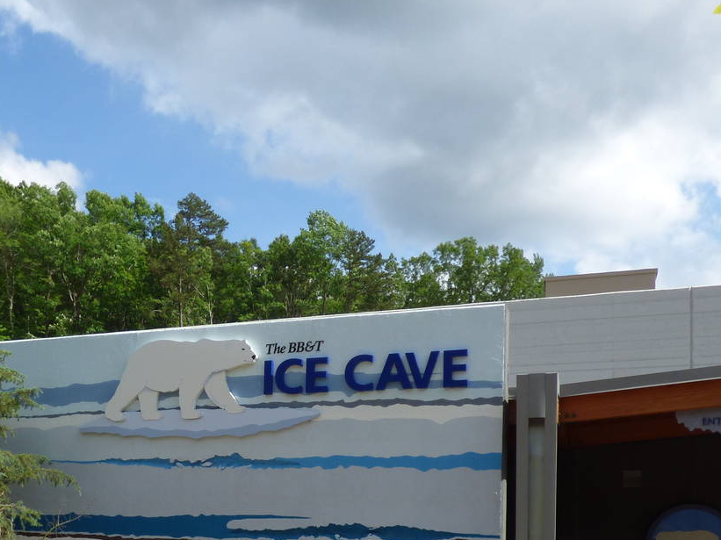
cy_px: 522
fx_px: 812
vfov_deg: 34.0
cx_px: 263
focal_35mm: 39
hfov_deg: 47.4
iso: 100
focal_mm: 3.58
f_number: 2.8
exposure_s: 1/1600
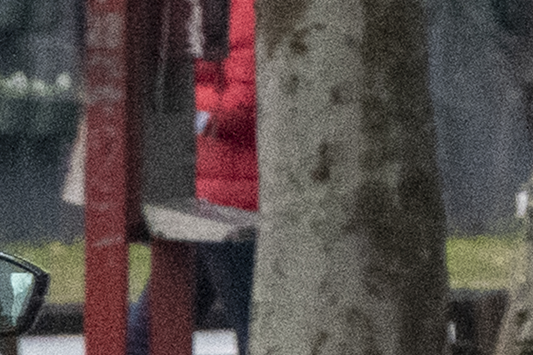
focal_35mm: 959
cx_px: 847
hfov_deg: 2.1
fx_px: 14197
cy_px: 129
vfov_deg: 1.4
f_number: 7.1
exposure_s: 1/1600
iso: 3200
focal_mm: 200
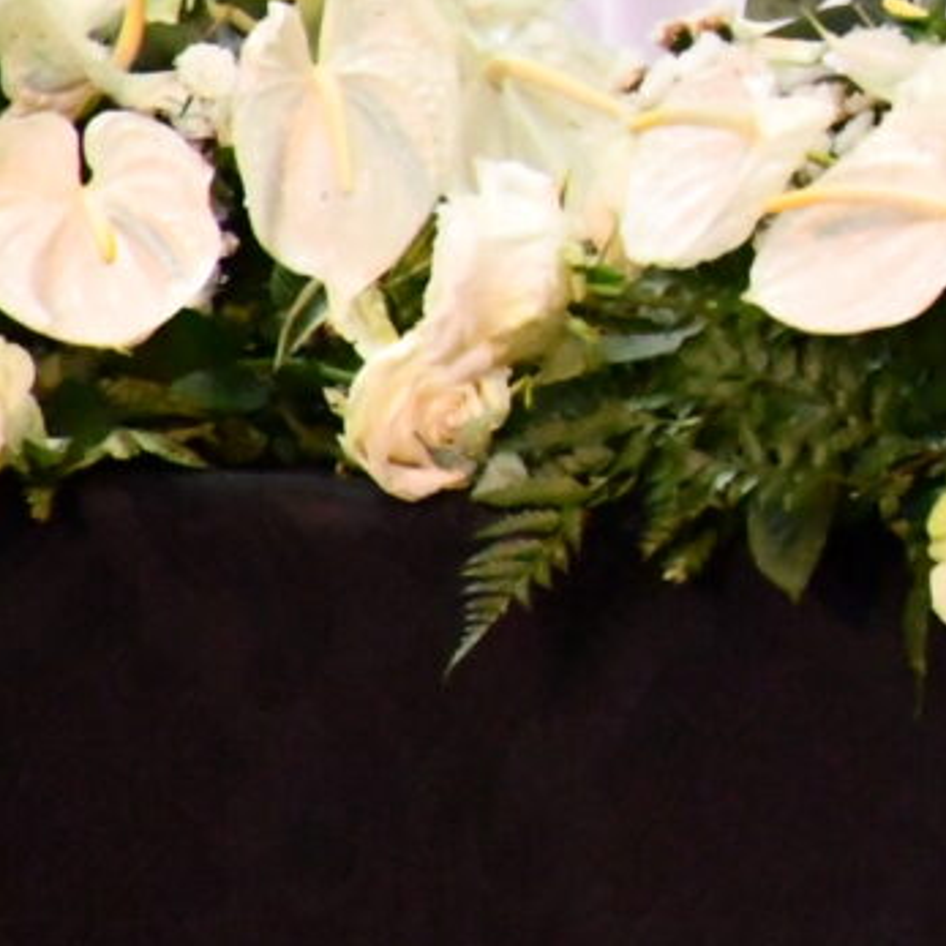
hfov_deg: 1.8
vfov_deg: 1.8
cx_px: 2309
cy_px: -529
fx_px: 30517
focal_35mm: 987
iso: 12800
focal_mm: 140
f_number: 5.6
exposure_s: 1/100
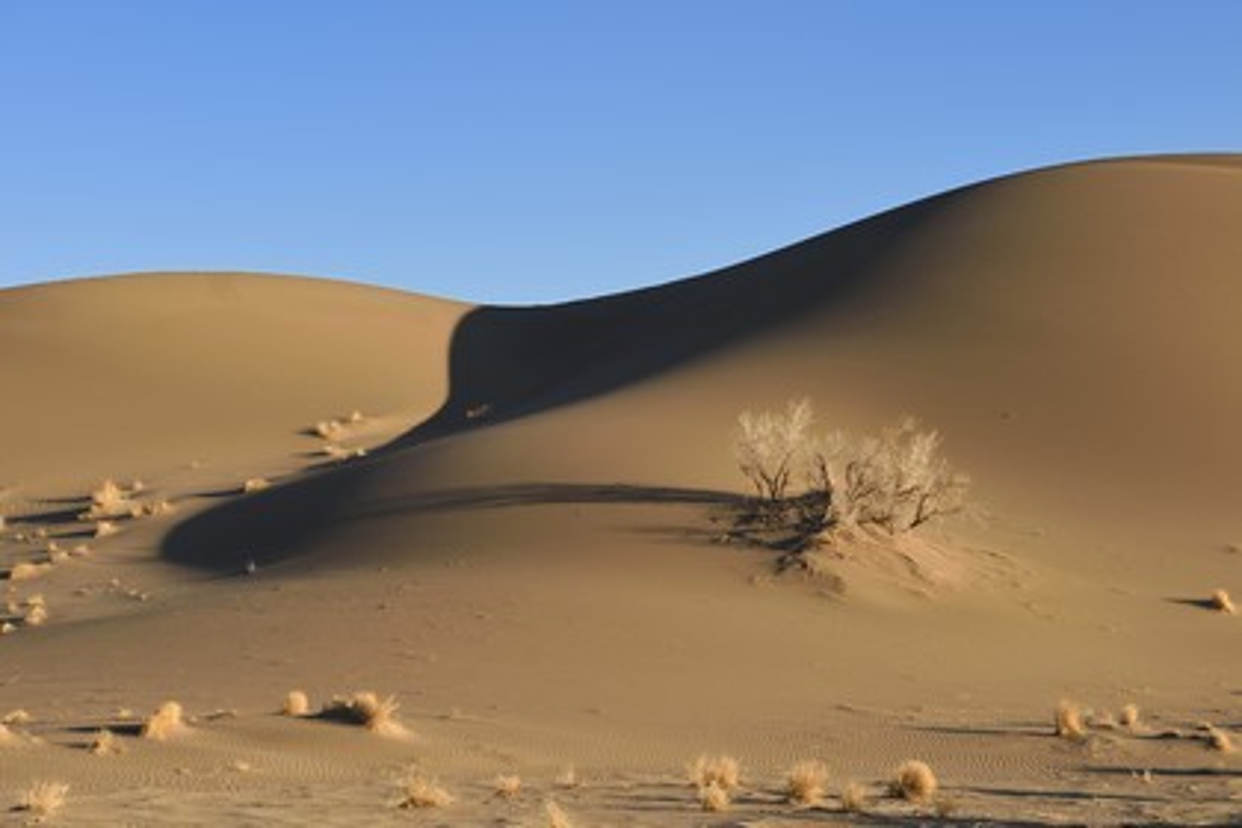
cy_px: 414
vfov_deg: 19.5
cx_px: 621
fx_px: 2415
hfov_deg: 28.8
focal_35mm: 70
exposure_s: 1/250
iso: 200
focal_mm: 70
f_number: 9
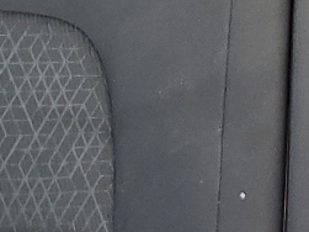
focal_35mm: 166
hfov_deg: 11.4
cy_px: 104
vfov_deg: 8.9
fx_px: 1481
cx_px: 462
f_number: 1.5
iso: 57
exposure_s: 1/60.2
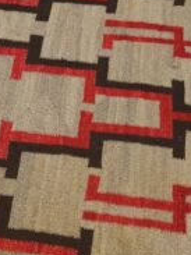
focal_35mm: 104
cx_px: -67
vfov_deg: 18.9
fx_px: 766
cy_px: 160
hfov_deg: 13.6
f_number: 4
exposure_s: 1/160
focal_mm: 22
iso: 2000
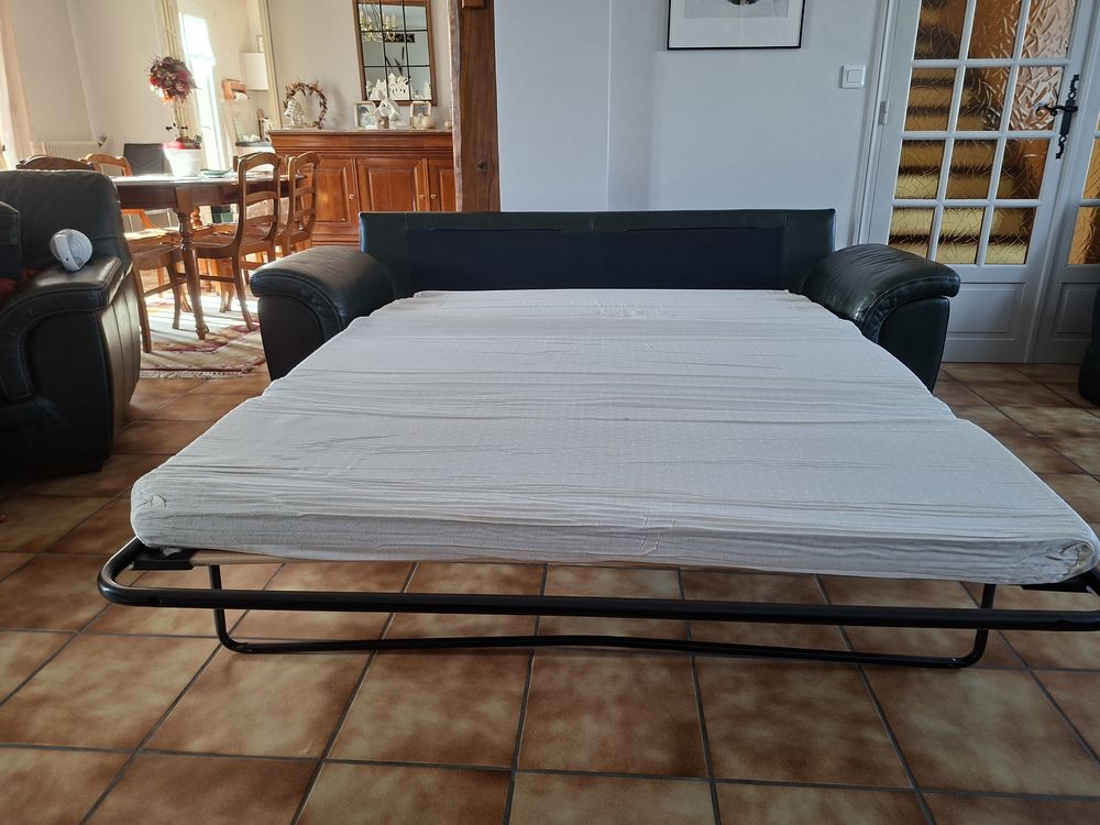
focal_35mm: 23
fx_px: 731
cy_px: 412
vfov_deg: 58.9
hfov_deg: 73.9
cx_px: 550
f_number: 1.8
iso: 160
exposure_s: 1/60
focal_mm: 5.54
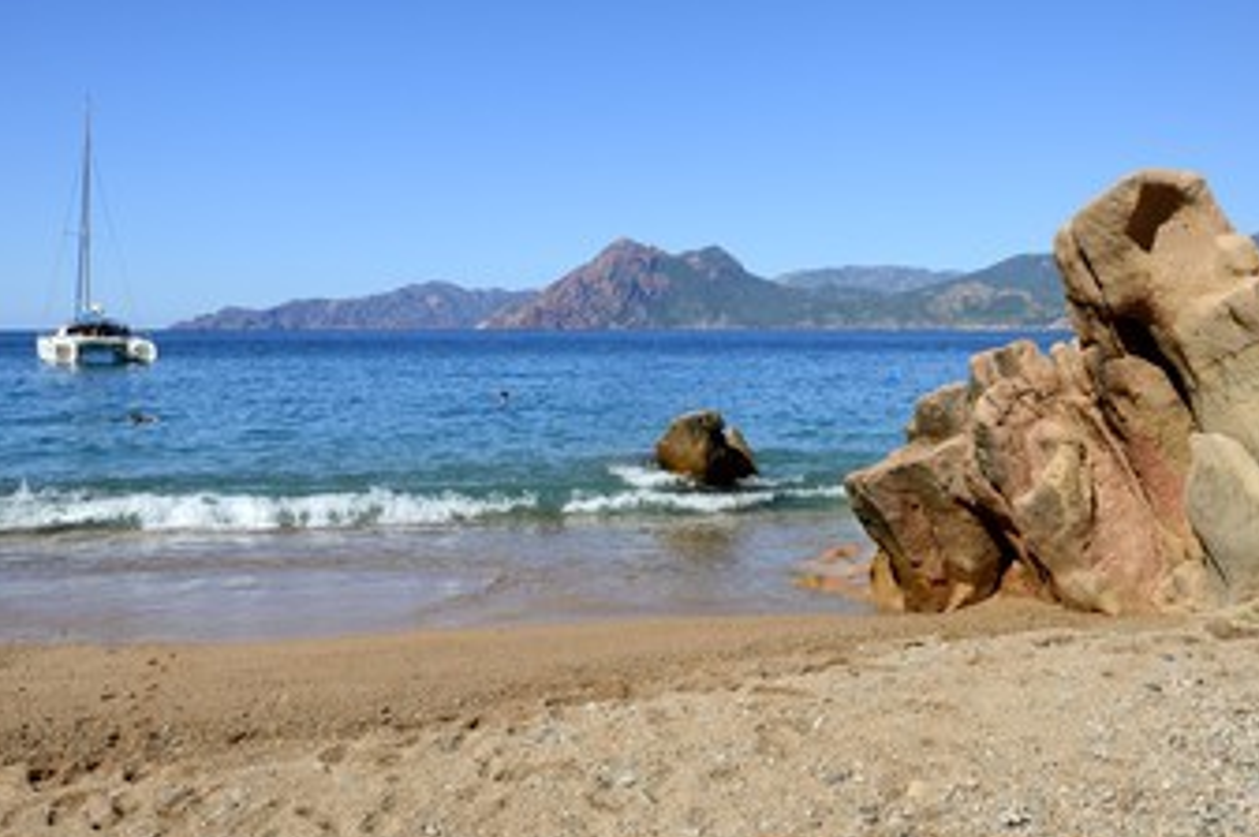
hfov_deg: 61.9
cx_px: 588
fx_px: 1048
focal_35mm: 30
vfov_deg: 43.5
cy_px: 400
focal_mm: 24
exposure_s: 1/250
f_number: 14
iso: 200
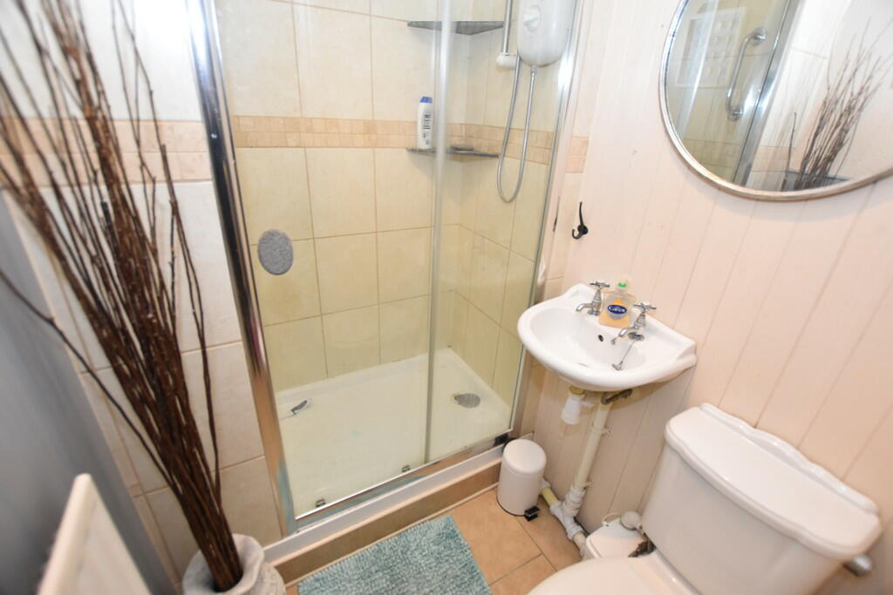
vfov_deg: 77.3
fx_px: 372
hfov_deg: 100.4
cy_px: 298
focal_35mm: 15
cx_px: 446
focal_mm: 10
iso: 900
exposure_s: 1/125
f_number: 4
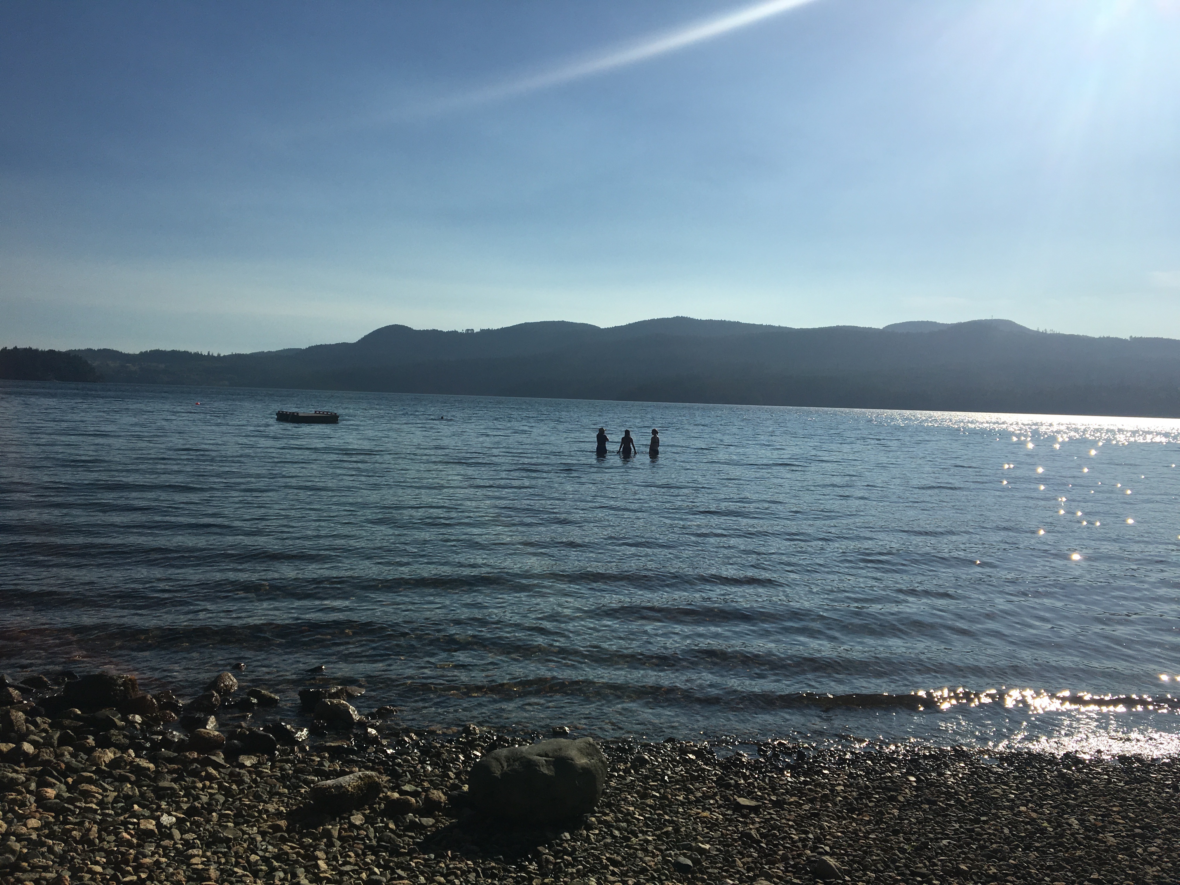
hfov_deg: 61.7
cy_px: 442
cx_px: 590
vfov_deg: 48.2
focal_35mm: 29
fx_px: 989
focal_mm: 4.15
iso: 25
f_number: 2.2
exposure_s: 1/6410
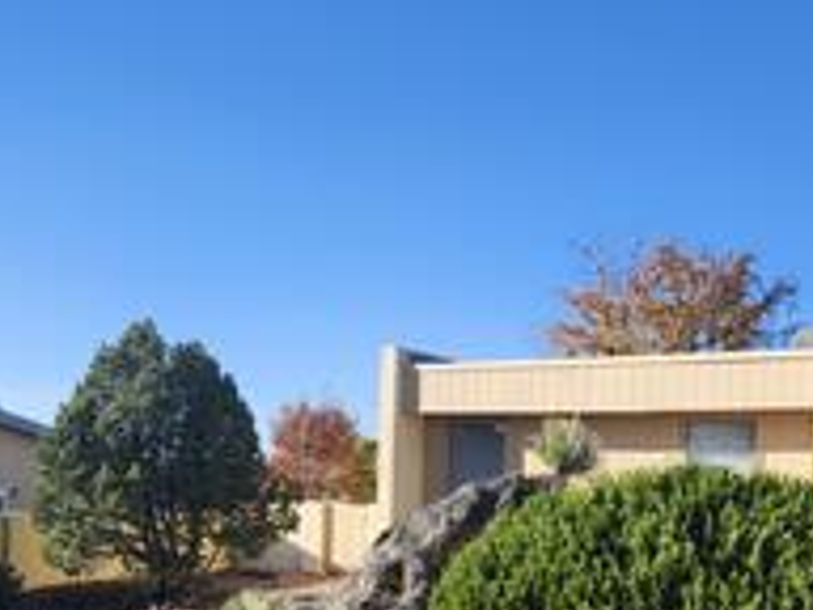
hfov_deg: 39.5
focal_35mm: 48
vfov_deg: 29.2
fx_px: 1127
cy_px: 530
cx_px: 495
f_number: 1.8
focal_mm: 5.54
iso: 25
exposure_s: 1/997
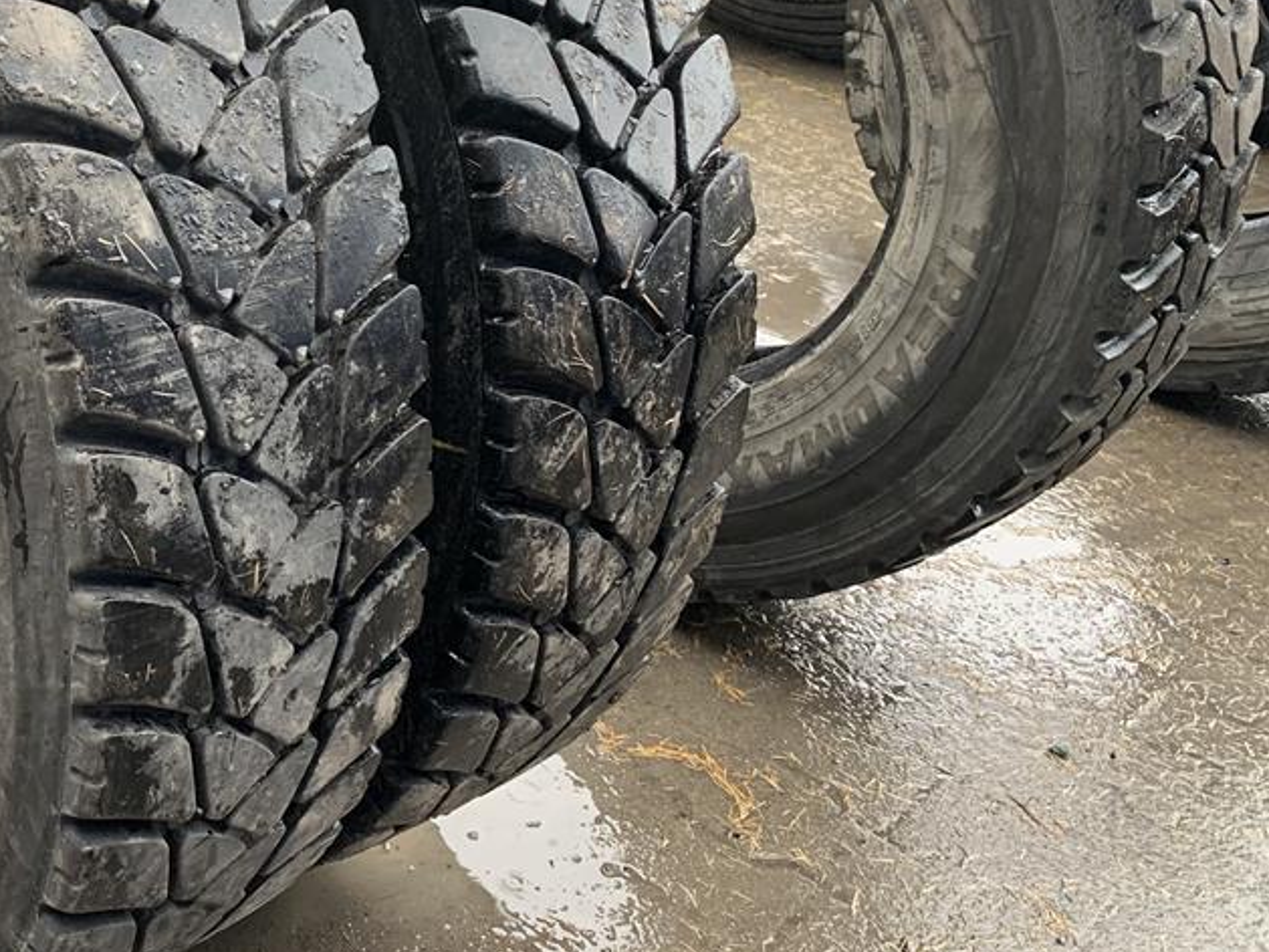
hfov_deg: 35.7
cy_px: 376
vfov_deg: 29.0
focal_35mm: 50
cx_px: 102
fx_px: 1833
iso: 125
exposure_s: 1/60
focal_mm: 4.25
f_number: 1.8
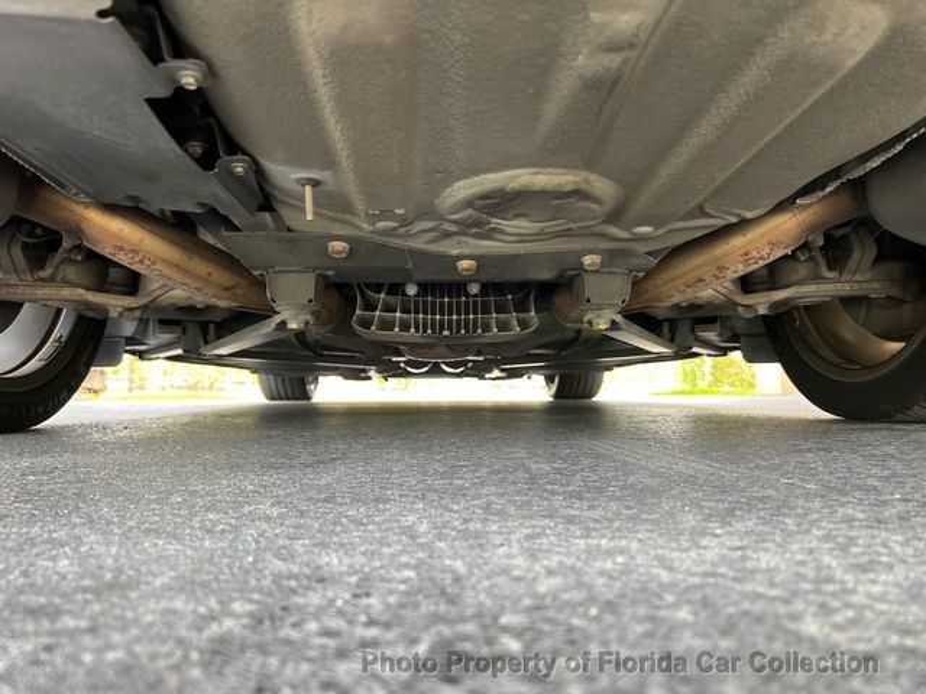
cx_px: 463
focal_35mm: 26
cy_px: 347
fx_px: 696
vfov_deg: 53.1
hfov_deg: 67.3
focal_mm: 5.7
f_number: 1.5
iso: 125
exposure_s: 1/121
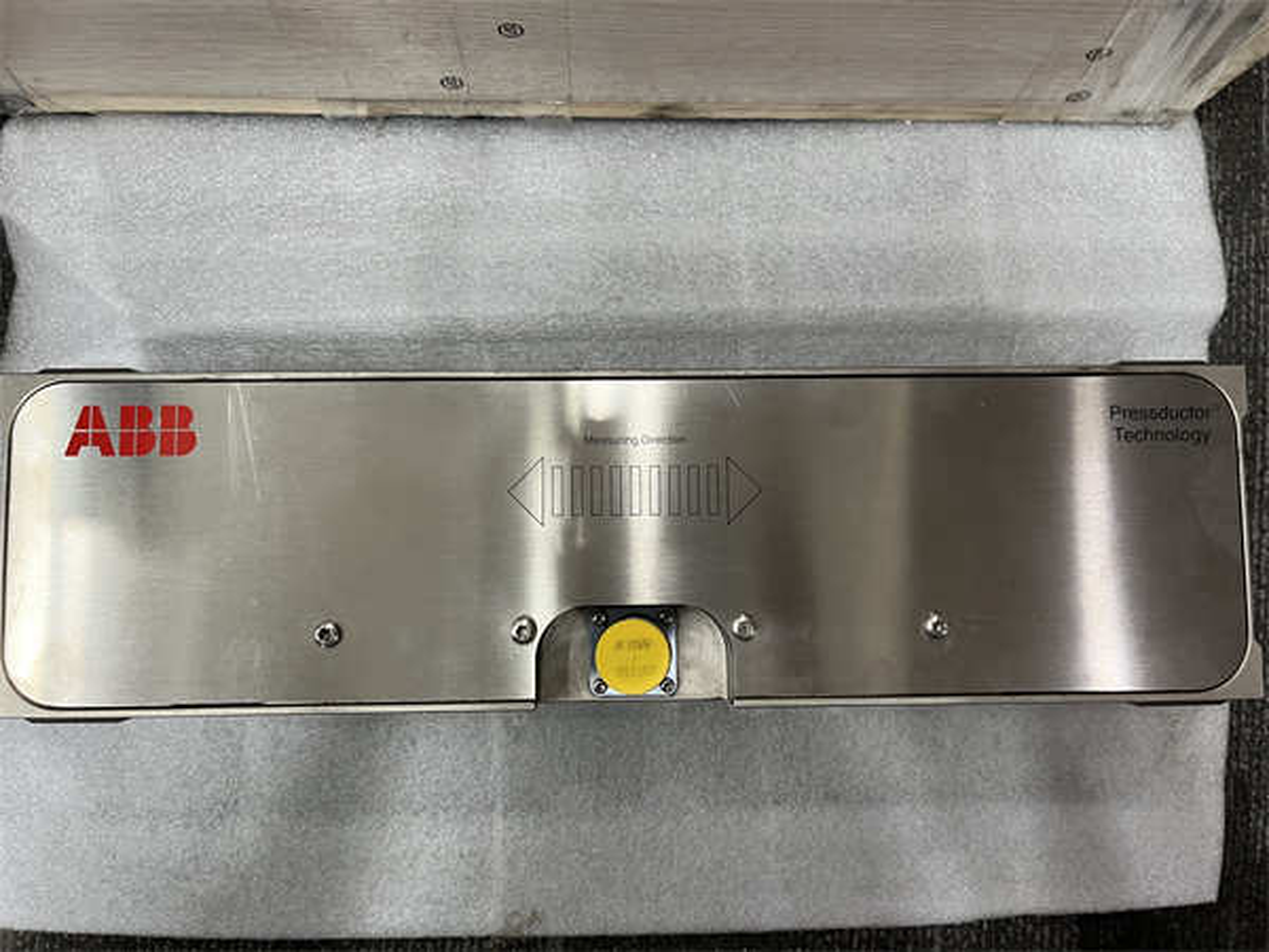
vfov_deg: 53.1
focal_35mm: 26
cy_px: 476
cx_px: 634
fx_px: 953
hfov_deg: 67.3
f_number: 1.6
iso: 80
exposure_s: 1/50
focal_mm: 5.1
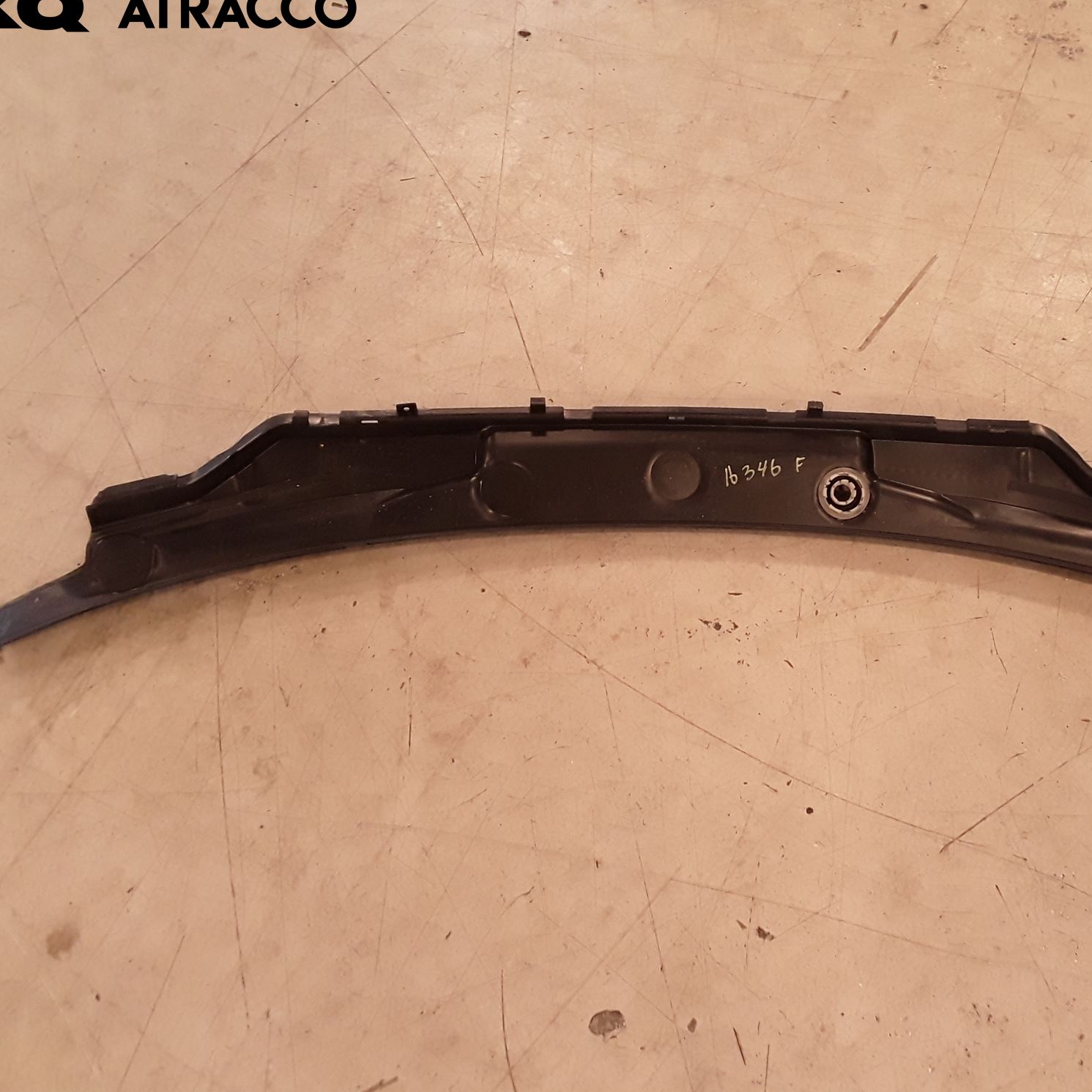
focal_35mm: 34
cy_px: 547
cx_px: 656
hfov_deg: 48.2
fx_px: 1213
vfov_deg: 48.5
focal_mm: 2.91
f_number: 1.9
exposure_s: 1/50
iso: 100
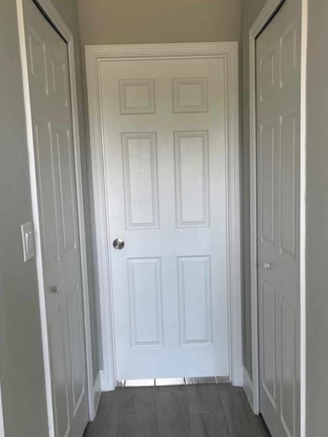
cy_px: 258
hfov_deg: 36.0
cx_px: 168
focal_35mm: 40
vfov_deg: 46.6
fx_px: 505
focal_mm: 5.1
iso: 80
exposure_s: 1/60
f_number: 1.6
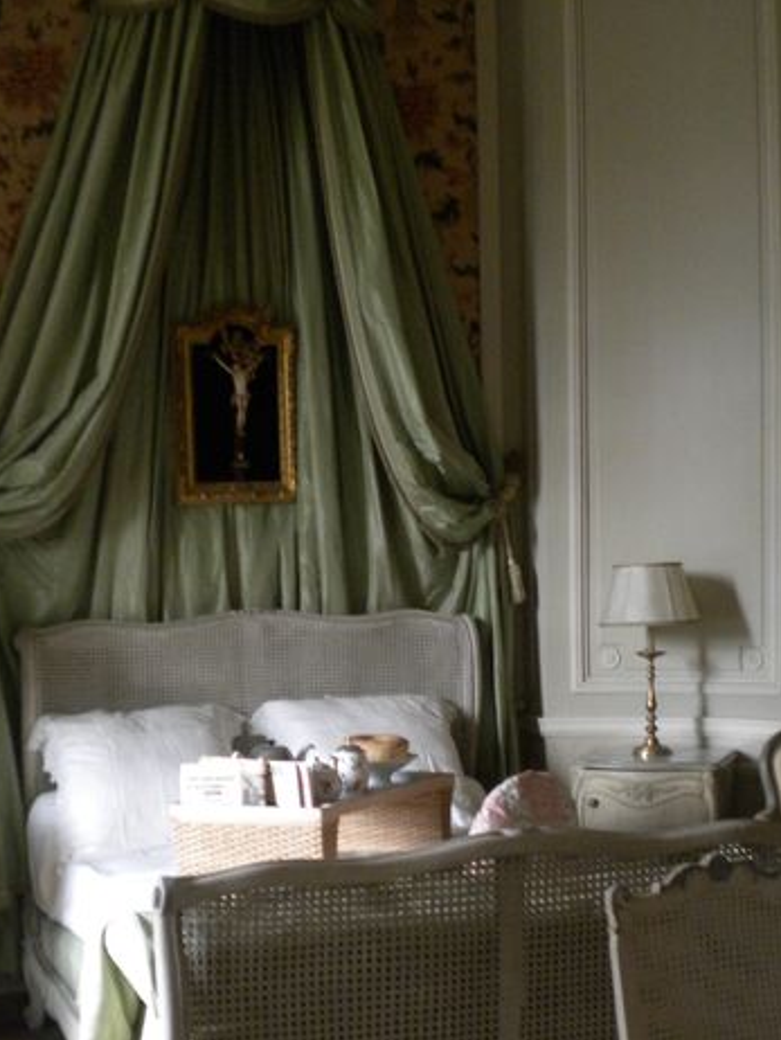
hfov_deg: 27.5
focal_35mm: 53
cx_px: 411
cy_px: 678
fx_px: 1593
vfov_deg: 35.9
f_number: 3.1
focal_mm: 6.3
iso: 355
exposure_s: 1/60
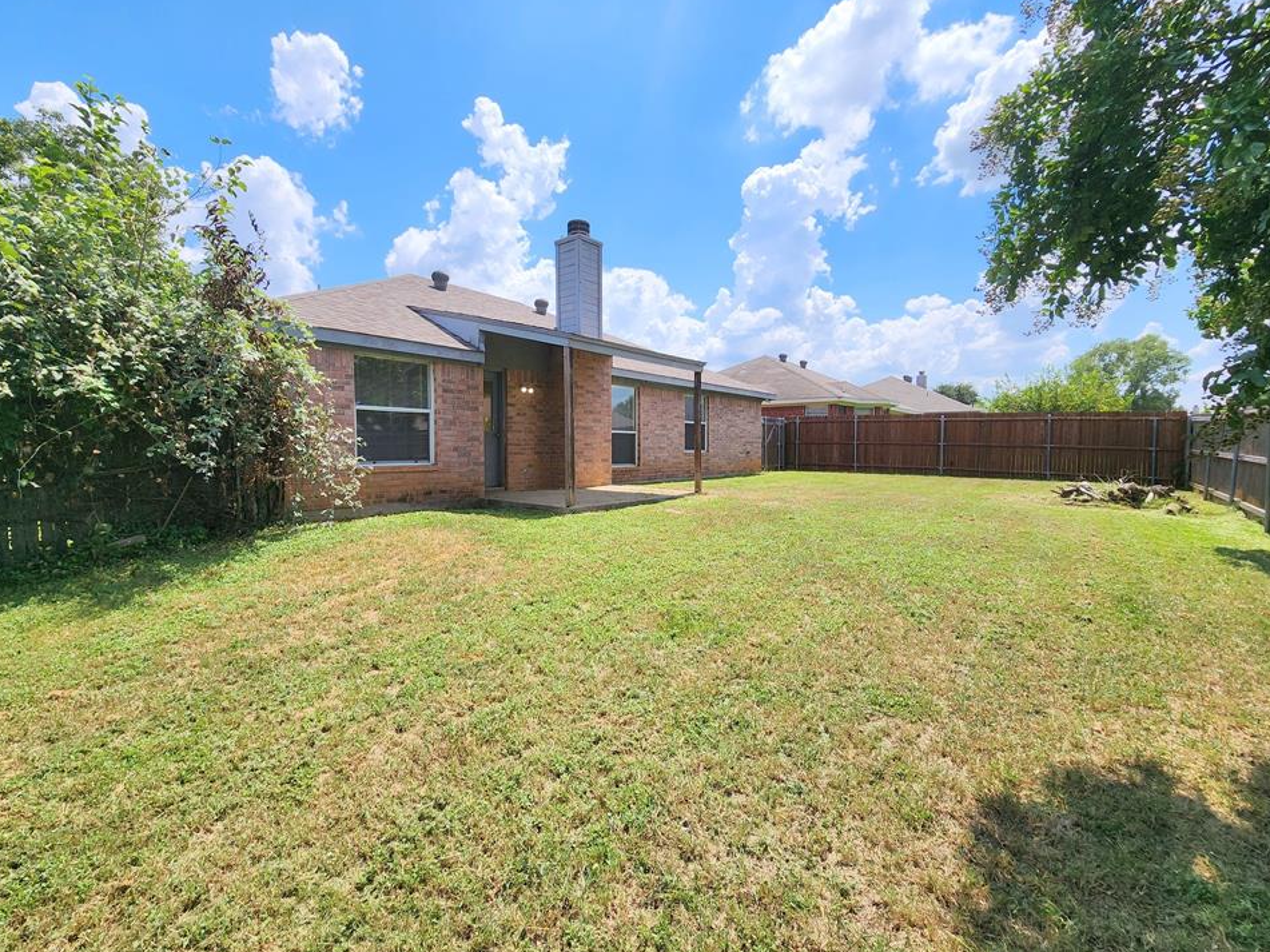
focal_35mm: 14
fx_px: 514
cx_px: 612
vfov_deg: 85.7
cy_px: 477
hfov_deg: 102.0
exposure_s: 1/2715
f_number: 2.2
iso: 50
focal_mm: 2.2
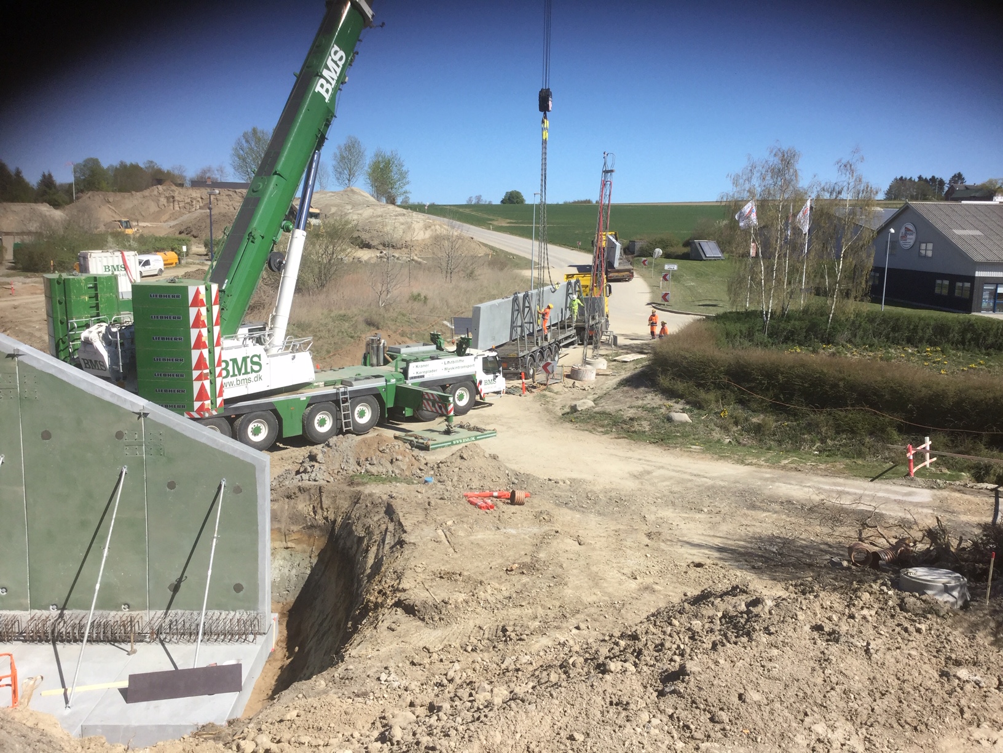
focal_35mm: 31
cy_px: 376
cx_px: 502
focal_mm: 3.3
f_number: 2.4
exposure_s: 1/1058
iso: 25
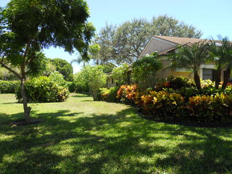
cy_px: 87
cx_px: 116
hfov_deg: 63.4
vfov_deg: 49.7
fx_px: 188
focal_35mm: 28
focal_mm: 5
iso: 80
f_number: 2.7
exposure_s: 1/400
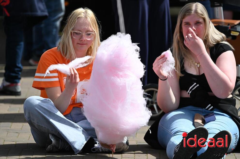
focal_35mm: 320
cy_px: 80
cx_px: 120
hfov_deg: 6.4
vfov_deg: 4.3
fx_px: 2131
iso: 110
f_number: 5.6
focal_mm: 320
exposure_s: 1/500
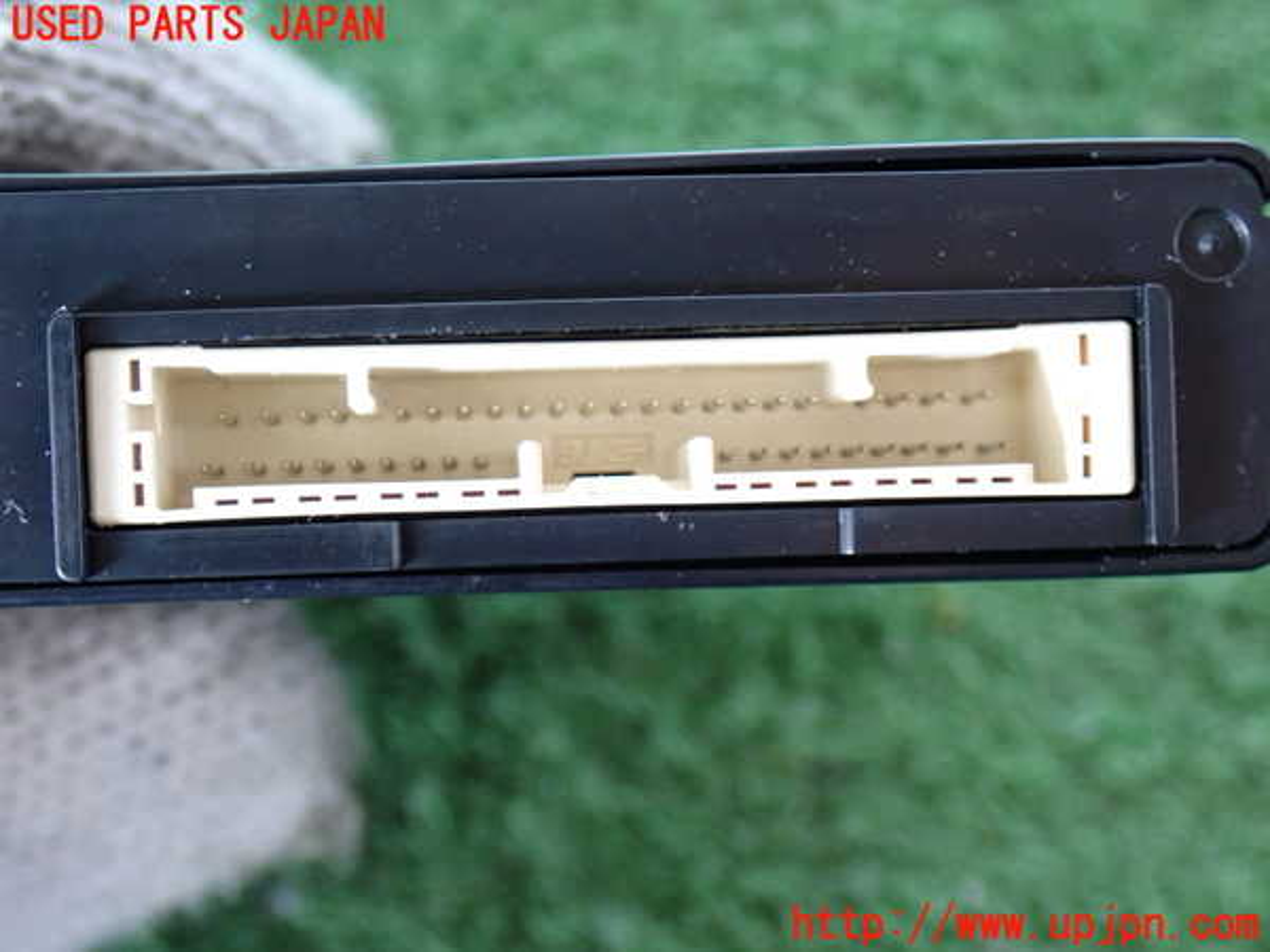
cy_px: 476
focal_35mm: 71
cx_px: 635
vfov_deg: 20.7
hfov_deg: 27.4
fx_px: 2605
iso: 800
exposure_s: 1/20
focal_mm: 12.73
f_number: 3.9
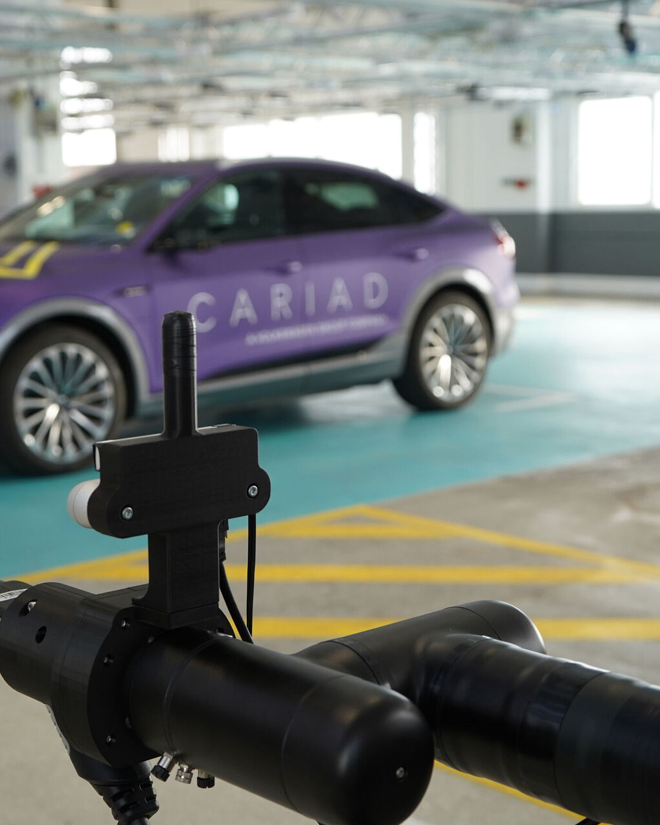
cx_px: 284
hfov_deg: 26.2
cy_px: 413
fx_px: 1416
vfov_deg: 32.5
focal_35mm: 58
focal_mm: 41
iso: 640
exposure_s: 1/200
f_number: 5
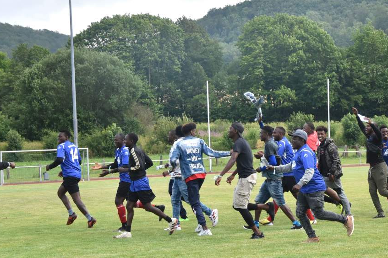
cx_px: 302
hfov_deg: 20.0
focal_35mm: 101
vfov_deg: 13.5
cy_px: 104
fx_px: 1088
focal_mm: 38
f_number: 5
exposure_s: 1/1250
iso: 400
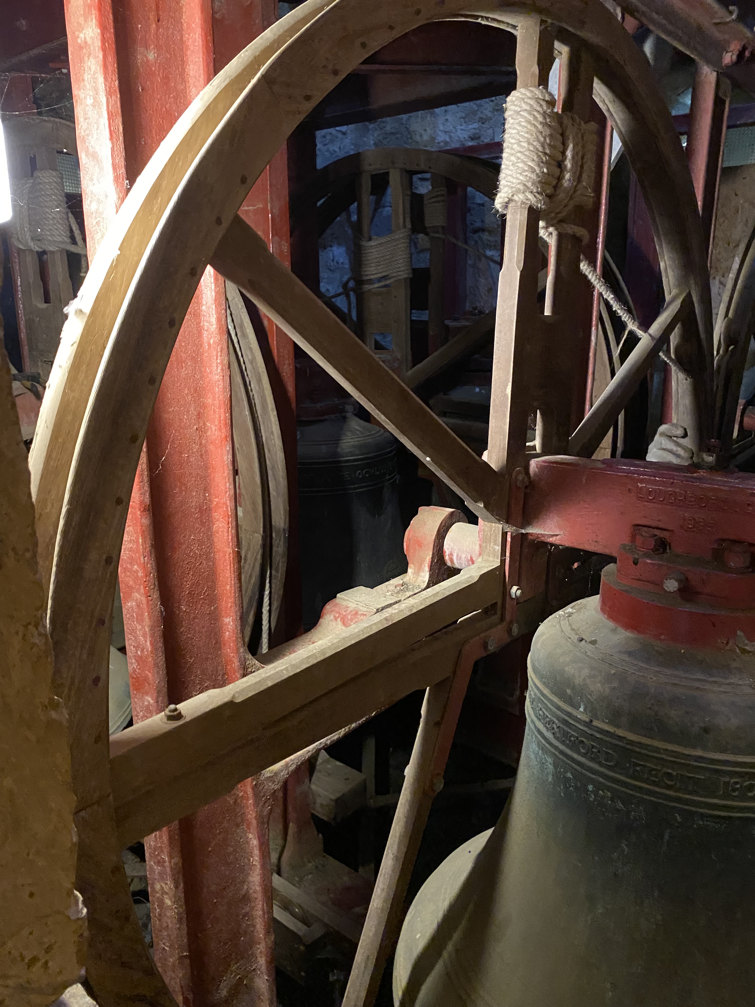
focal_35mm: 26
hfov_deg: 53.1
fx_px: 756
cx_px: 378
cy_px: 504
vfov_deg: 67.3
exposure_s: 1/30
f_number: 1.8
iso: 800
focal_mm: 4.25
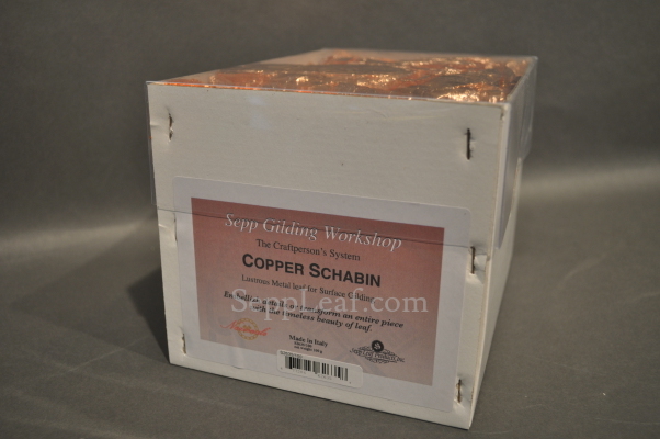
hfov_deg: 53.2
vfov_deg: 36.8
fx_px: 659
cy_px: 220
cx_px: 330
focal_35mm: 36
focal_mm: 24
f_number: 4
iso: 400
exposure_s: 1/125
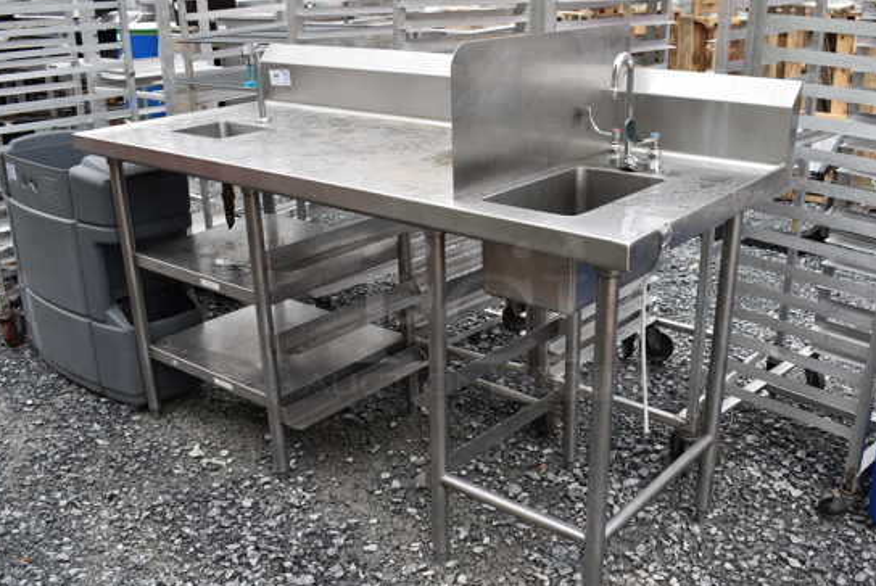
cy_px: 316
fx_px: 901
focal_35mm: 37
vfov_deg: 36.0
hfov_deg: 51.8
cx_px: 472
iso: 200
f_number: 5.6
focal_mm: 22
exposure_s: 1/250
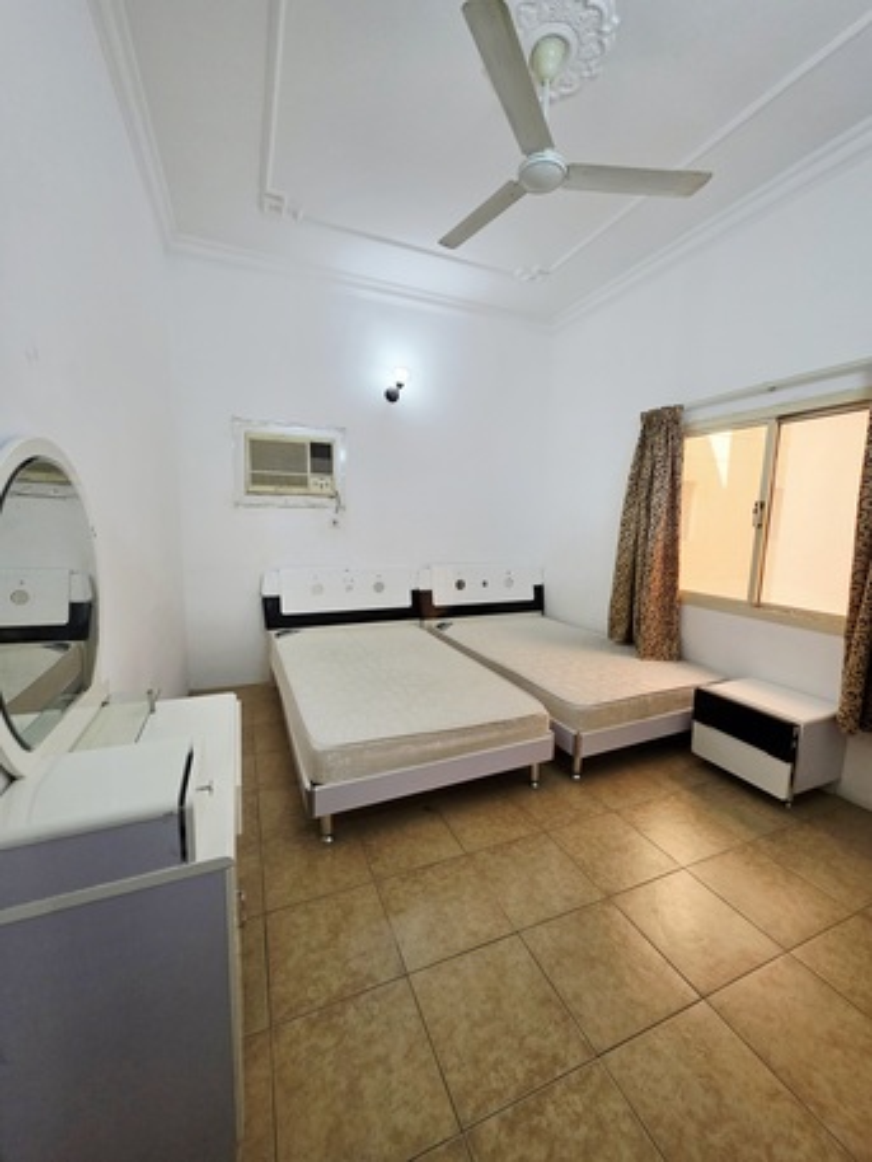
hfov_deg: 89.9
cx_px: 436
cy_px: 581
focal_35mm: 13
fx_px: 436
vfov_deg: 106.2
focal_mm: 2.2
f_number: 1.9
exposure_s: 1/101
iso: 200
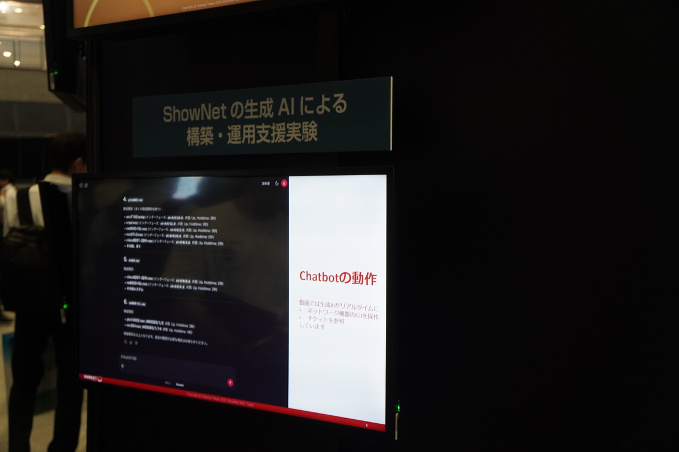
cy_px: 226
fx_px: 820
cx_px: 340
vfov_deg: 30.8
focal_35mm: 44
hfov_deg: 45.0
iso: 800
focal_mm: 29
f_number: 4
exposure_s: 1/50
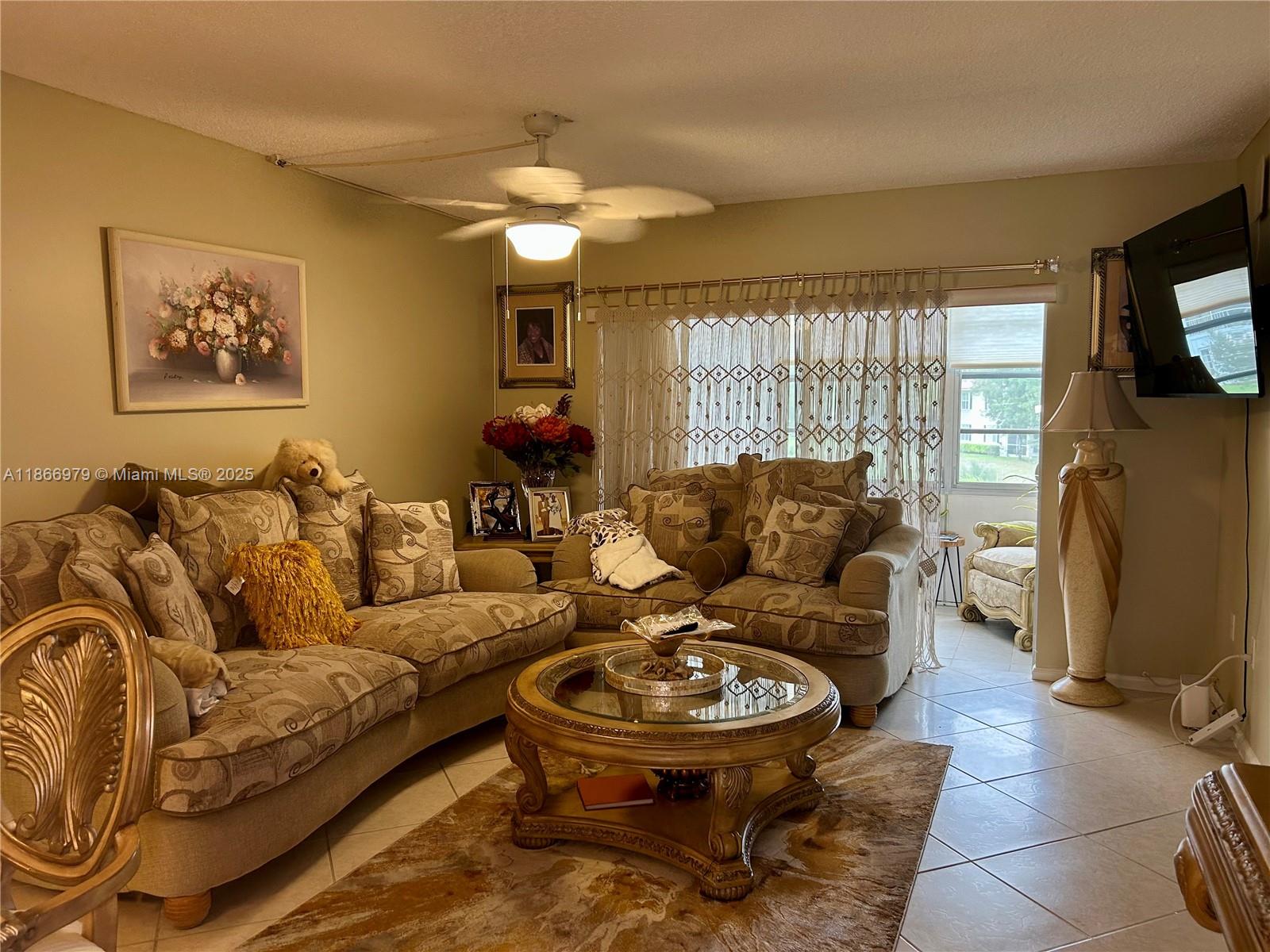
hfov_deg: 67.3
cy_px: 476
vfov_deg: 53.1
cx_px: 635
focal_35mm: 26
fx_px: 954
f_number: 1.5
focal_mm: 5.7
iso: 80
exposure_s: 1/60
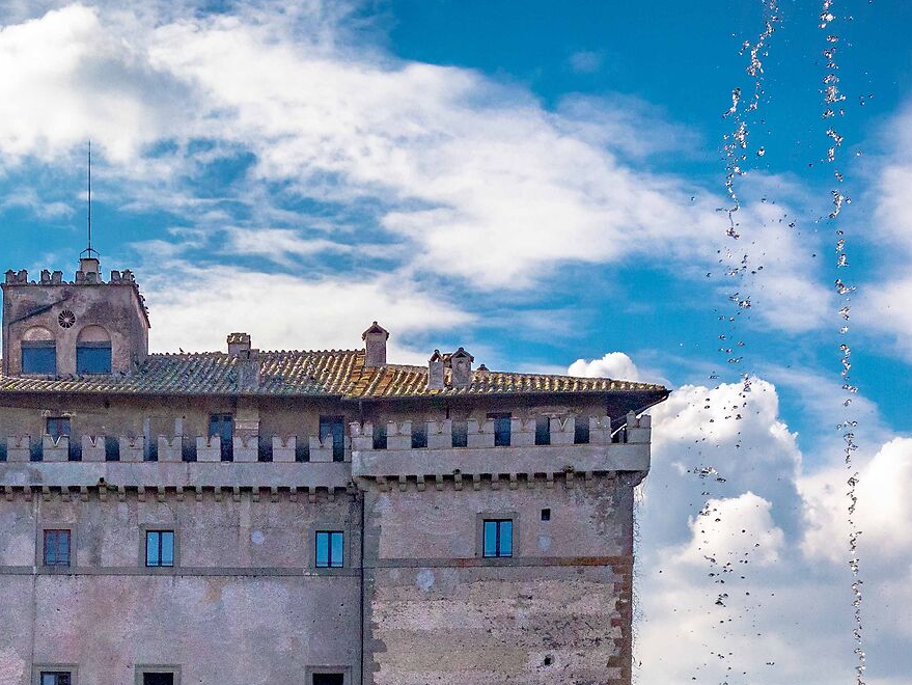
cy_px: 639
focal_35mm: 63
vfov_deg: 22.6
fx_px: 1660
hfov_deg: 30.5
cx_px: 320
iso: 2000
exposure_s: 1/5000
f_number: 6.3
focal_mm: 24
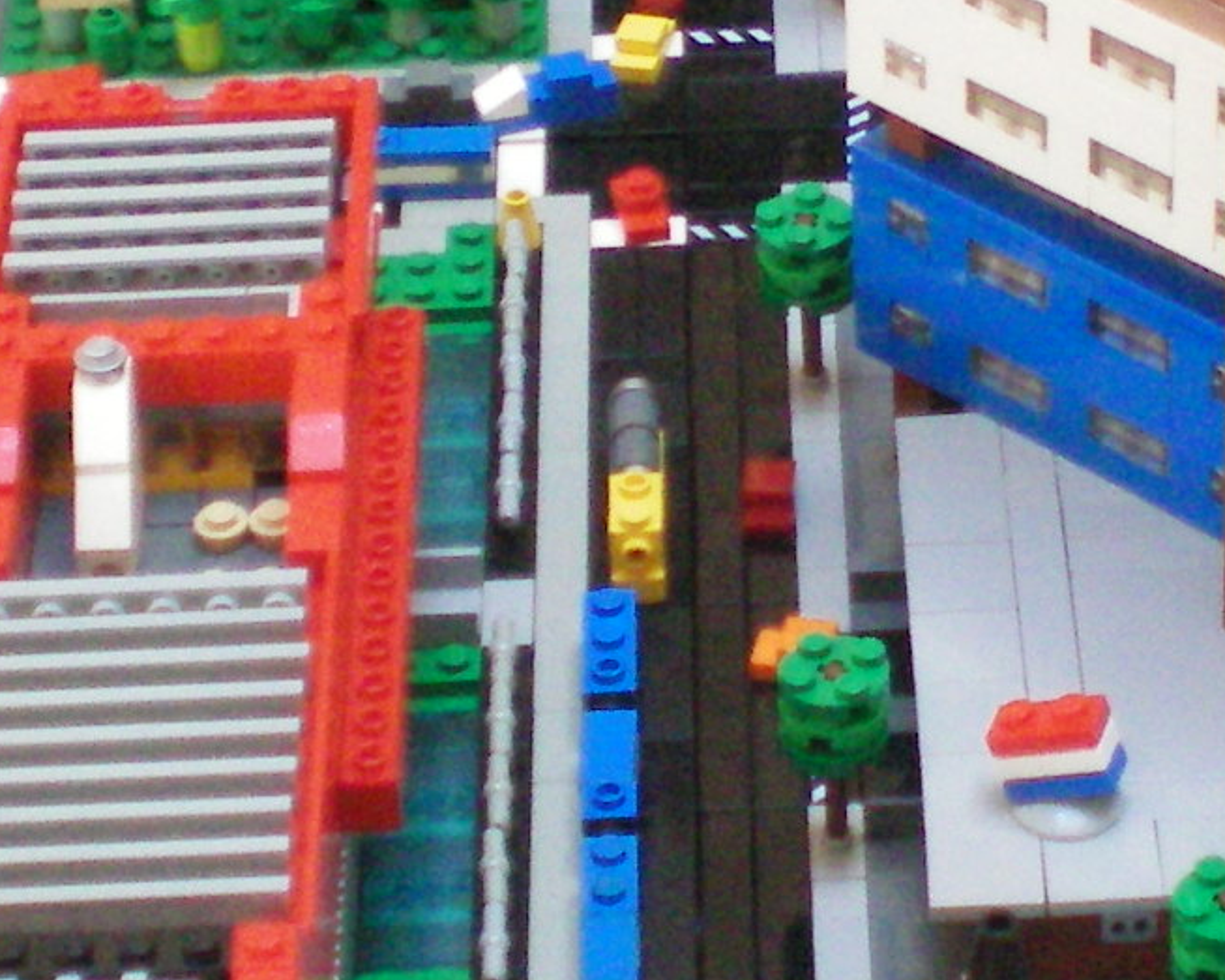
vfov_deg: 10.4
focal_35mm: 147
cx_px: 1173
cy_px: 49
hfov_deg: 13.0
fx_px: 5329
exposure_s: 1/60
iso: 320
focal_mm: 6.3
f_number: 3.1
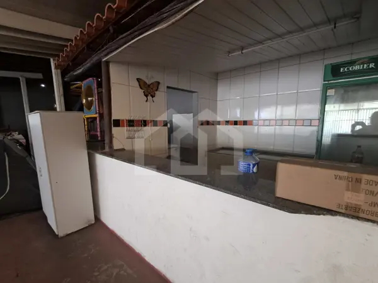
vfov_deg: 78.1
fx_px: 175
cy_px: 142
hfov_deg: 94.5
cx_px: 189
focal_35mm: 16
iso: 320
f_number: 2.2
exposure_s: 1/25
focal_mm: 1.64
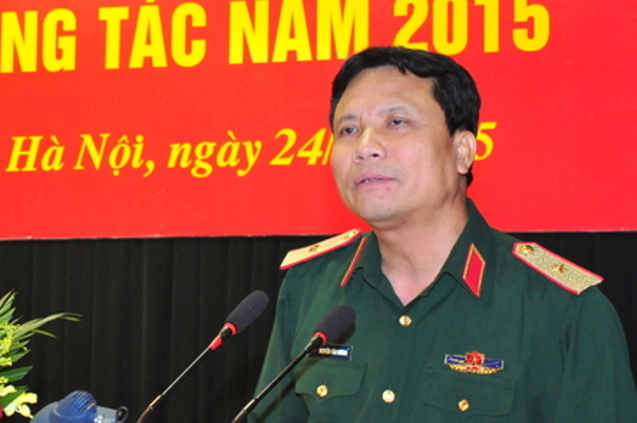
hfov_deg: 14.4
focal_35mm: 142
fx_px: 2510
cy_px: 134
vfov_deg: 9.6
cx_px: 135
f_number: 6.3
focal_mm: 42
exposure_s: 1/40
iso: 800
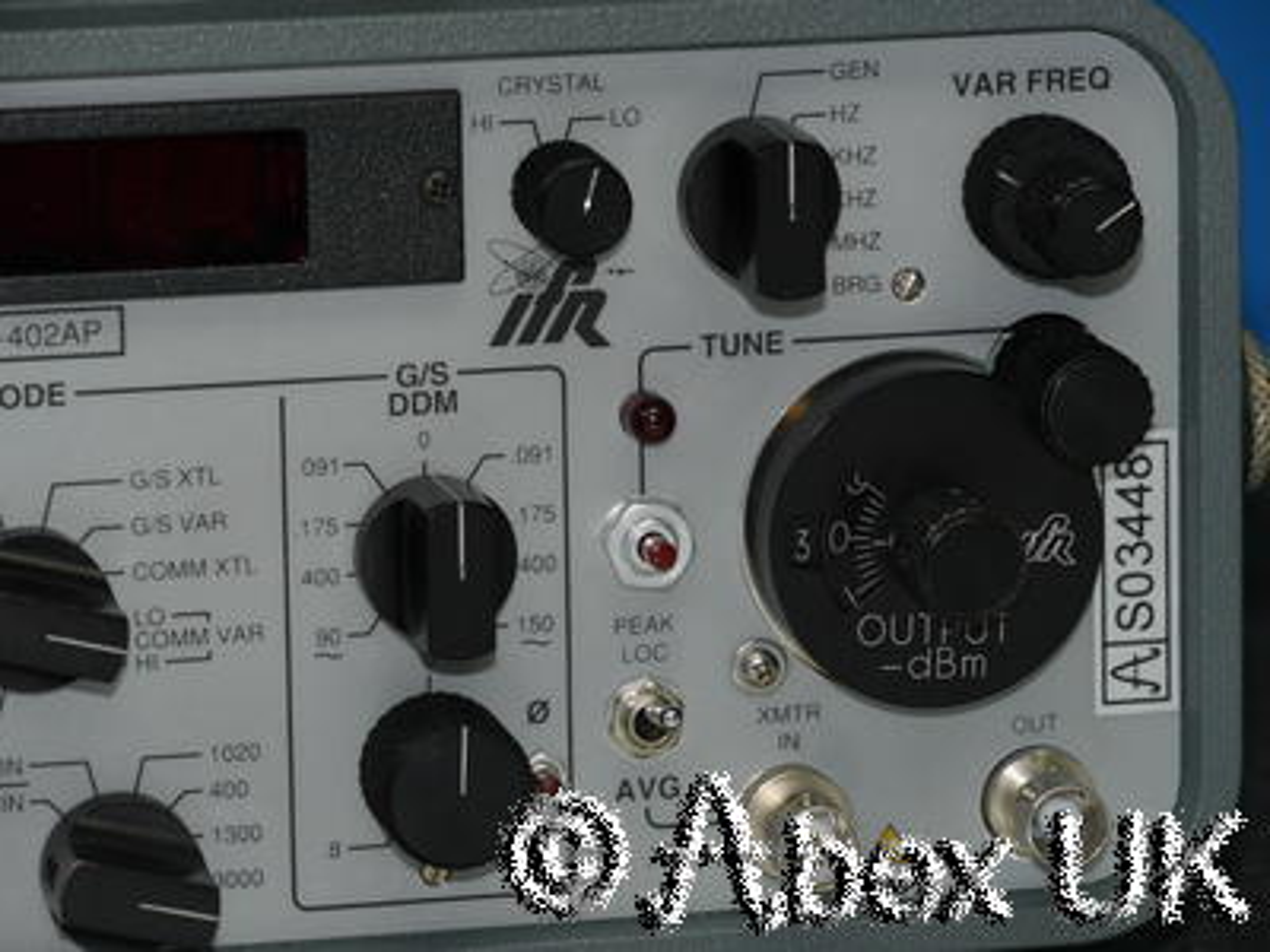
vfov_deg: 6.8
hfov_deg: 9.1
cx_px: 635
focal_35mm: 218
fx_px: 7998
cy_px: 476
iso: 400
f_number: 9
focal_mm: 109
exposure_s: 1/50
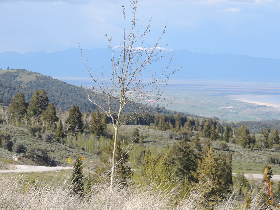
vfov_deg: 8.0
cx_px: 140
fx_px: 1496
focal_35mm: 185
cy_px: 105
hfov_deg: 10.7
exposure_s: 1/400
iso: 100
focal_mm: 33
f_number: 4.6
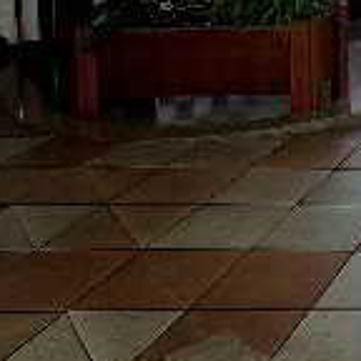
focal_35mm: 66
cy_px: -178
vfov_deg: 21.8
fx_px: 779
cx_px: 712
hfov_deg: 18.2
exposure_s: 2.5
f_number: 11
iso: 400
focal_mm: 14
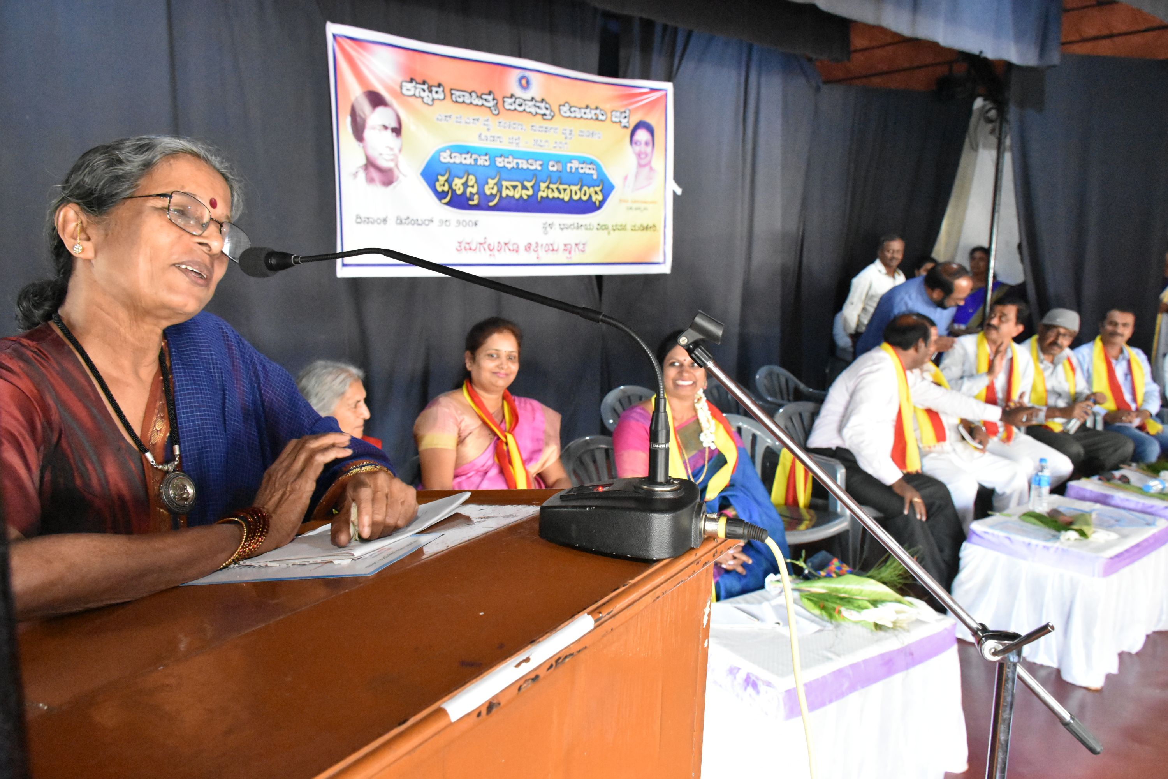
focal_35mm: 27
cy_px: 390
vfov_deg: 47.9
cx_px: 584
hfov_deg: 67.4
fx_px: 876
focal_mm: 18
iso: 11400
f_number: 5.6
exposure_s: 1/100
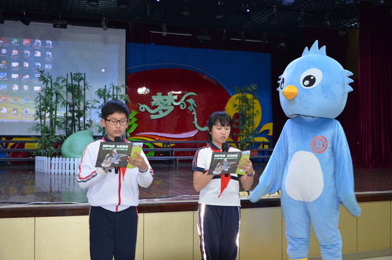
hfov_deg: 49.6
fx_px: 424
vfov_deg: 34.1
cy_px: 130
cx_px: 196
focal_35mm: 39
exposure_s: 1/60
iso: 1100
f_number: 4
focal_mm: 26
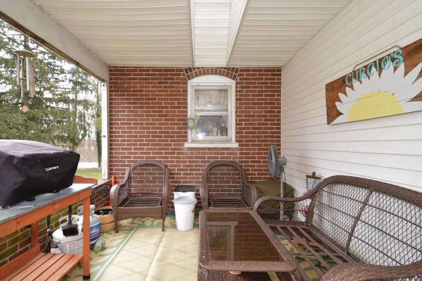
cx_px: 211
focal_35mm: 16
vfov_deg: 72.1
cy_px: 140
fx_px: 193
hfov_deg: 95.0
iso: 250
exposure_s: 1/60
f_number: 8
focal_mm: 11
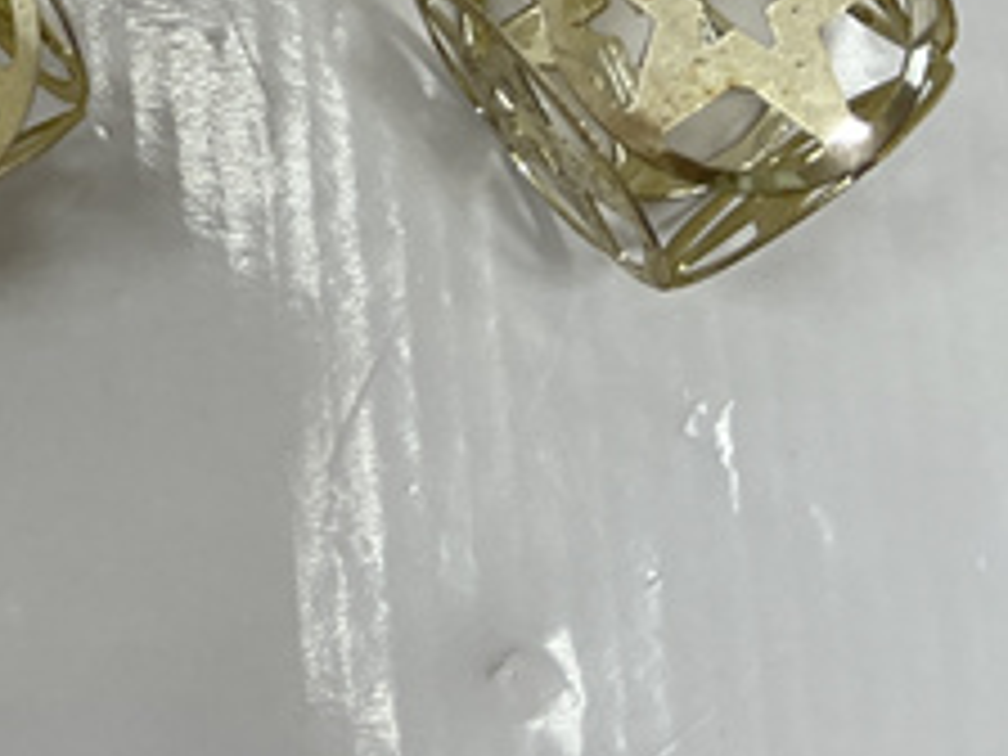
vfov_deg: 11.2
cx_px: -675
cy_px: -904
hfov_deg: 15.2
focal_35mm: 116
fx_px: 3378
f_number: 1.6
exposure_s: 1/100
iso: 64
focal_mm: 5.1
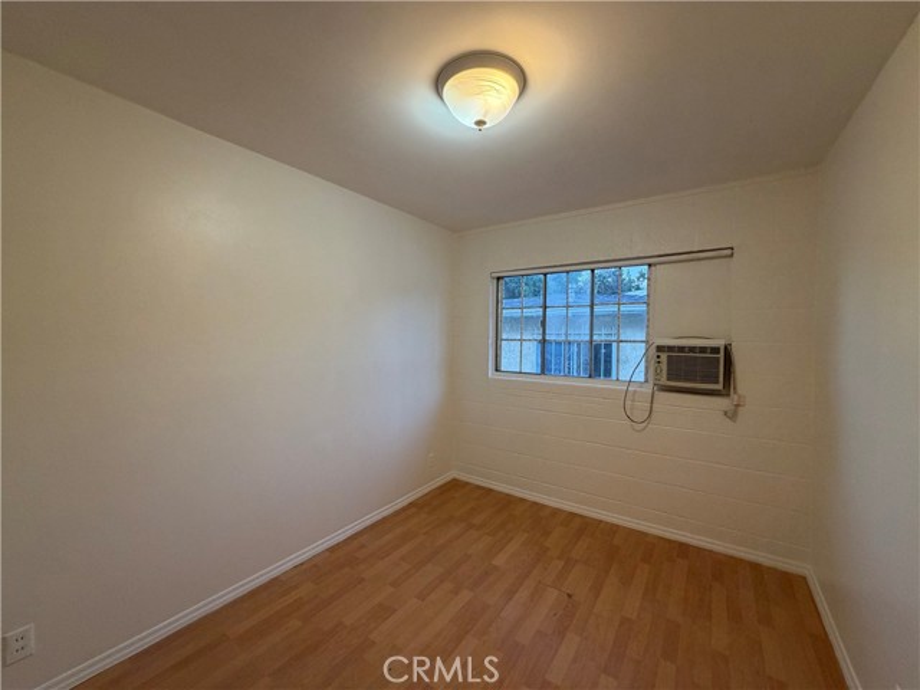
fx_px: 372
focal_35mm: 14
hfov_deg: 102.1
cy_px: 345
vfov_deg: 85.7
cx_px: 460
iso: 200
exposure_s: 1/60
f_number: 2.2
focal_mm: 2.22
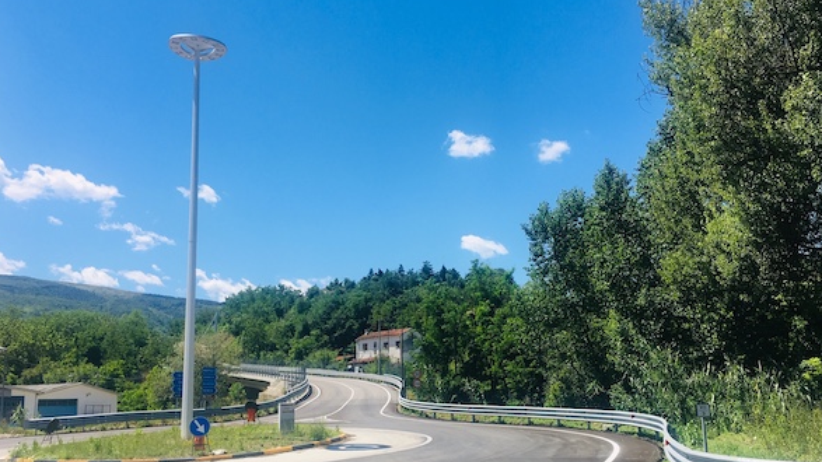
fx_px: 763
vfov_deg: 33.6
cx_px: 443
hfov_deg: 56.6
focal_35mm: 35
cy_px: 281
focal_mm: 4.15
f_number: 2.2
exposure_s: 1/1570
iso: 25
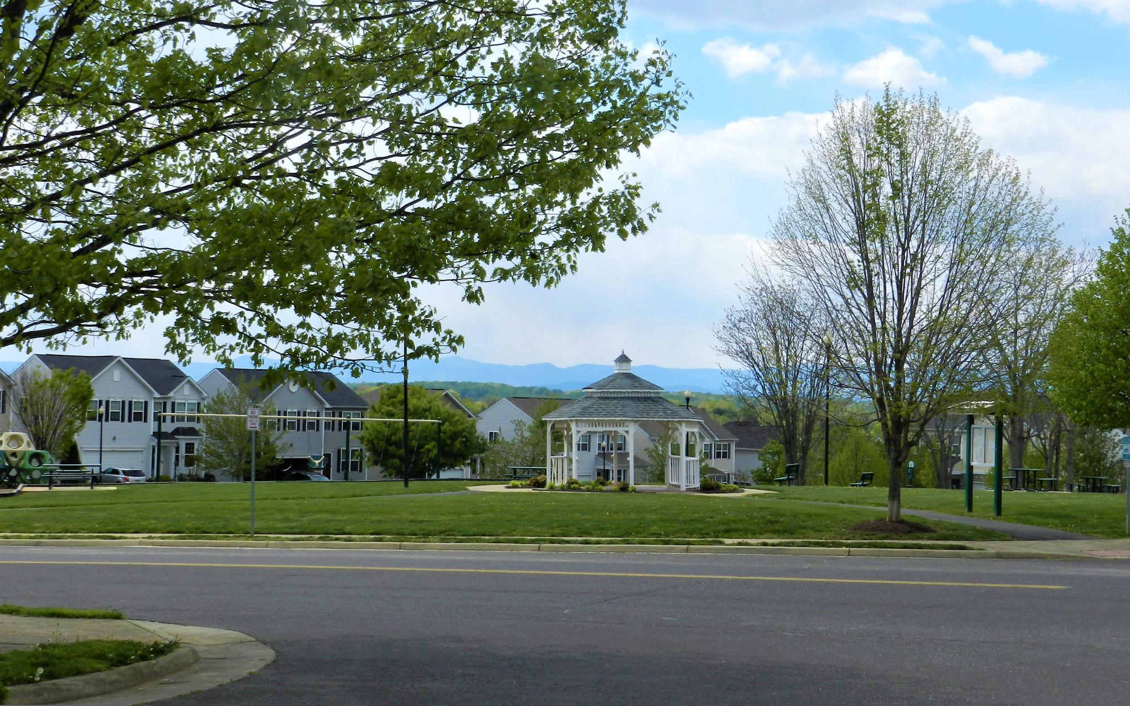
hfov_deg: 35.7
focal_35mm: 57
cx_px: 562
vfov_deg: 22.7
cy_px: 321
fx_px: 1755
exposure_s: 1/800
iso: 160
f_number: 5.6
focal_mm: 9.4
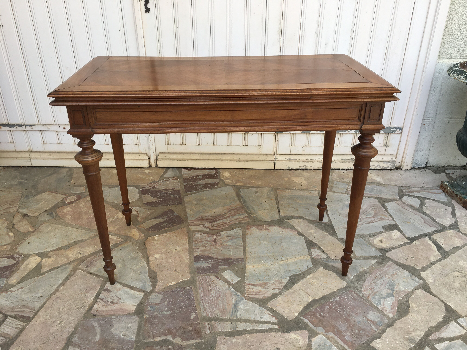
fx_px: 391
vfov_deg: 48.2
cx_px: 234
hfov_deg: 61.7
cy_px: 175
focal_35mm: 29
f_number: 2.2
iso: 25
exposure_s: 1/487
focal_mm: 4.15
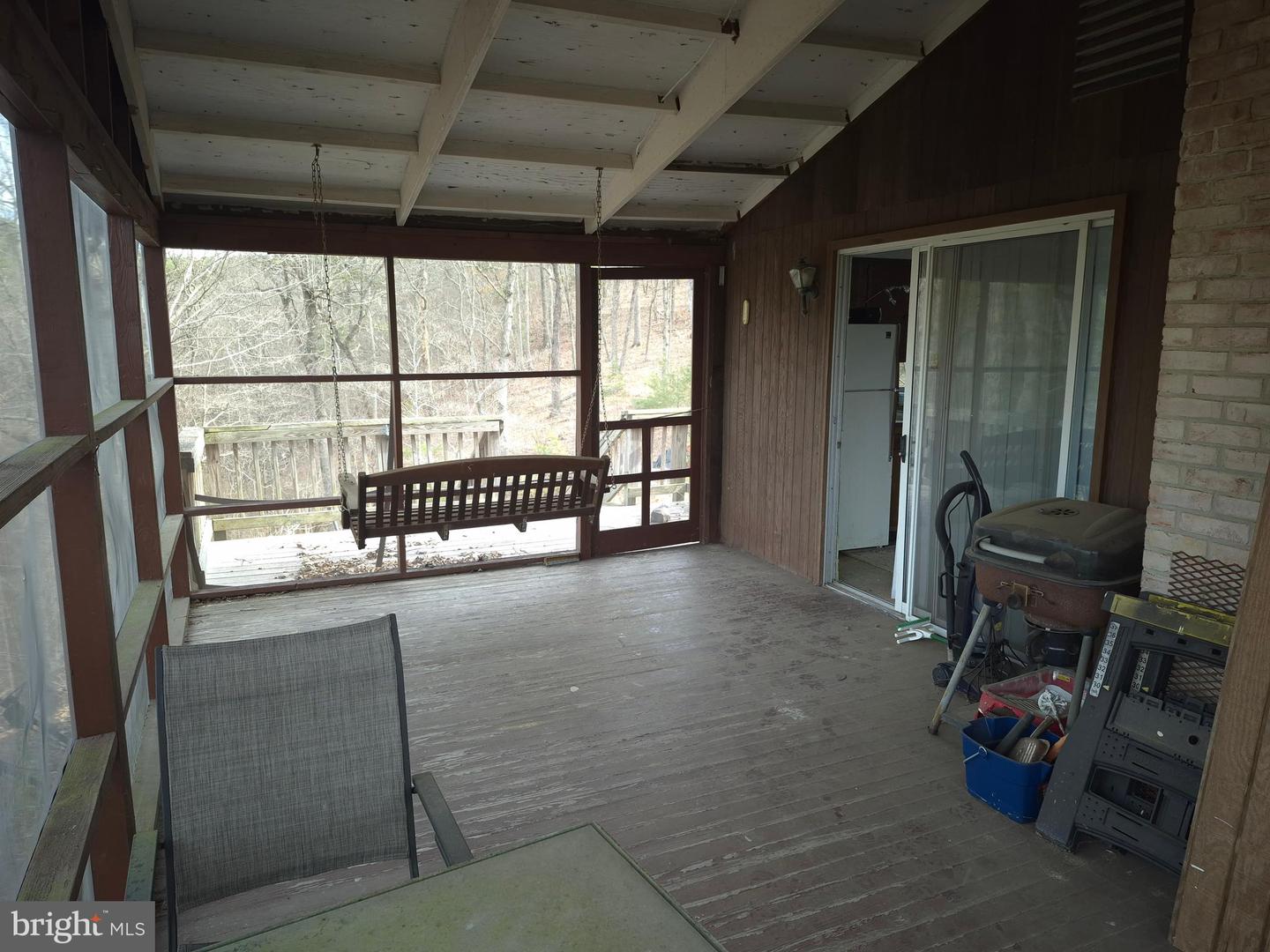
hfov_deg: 73.9
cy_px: 476
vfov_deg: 58.9
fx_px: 844
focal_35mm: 23
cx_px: 635
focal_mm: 5.4
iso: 40
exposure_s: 1/60
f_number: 1.8
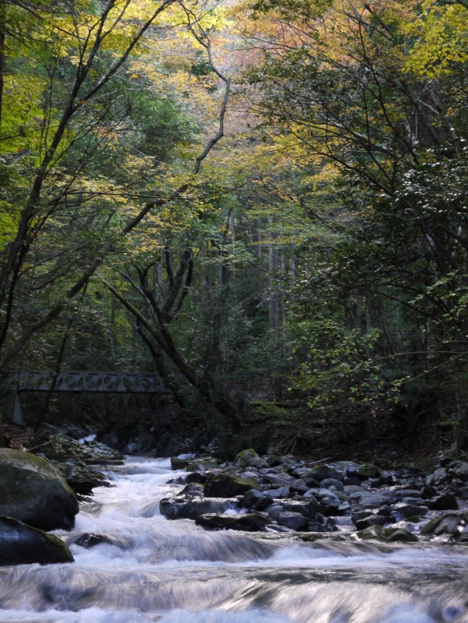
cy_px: 312
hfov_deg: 17.6
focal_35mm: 84
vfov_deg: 23.3
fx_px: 1514
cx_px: 234
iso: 400
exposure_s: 1/4
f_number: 10
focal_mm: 42
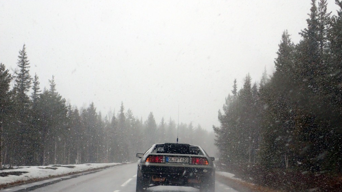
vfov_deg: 11.0
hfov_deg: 19.5
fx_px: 997
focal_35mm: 110
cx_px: 170
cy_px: 116
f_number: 4.9
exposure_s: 1/500
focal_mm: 18
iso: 320
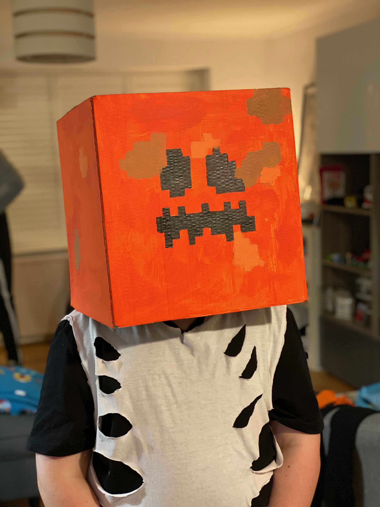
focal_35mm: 52
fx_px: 761
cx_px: 190
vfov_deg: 36.8
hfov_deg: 28.0
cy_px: 254
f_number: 2
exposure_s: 1/33
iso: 400
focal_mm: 6
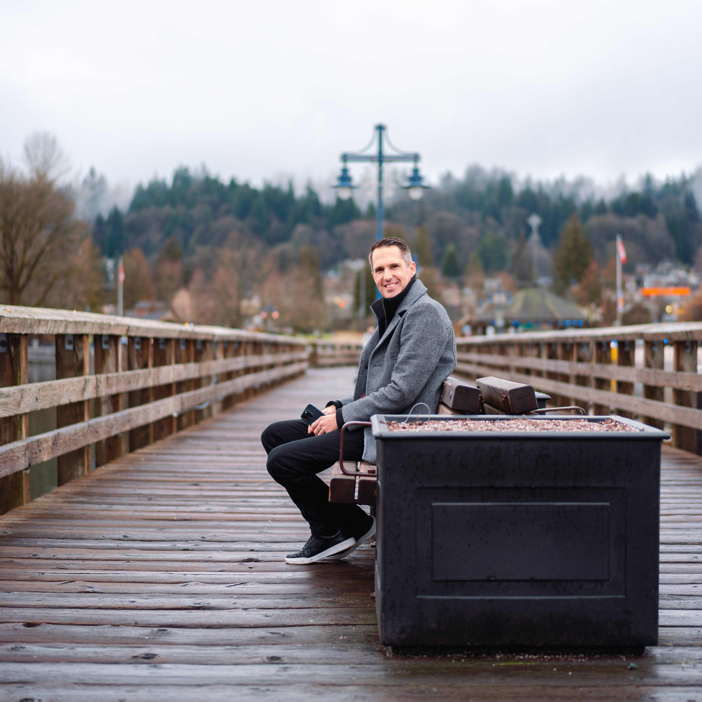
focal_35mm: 71
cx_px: 386
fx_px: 1629
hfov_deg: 24.3
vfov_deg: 24.3
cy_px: 349
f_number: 1.8
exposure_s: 1/1000
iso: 100
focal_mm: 55
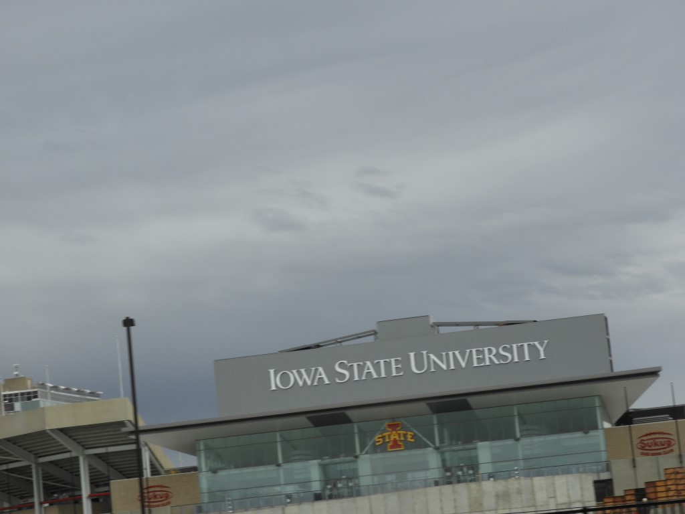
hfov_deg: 20.7
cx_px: 342
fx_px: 1880
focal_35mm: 95
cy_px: 257
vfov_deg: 15.6
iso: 100
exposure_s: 1/400
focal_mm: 17
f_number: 4.8
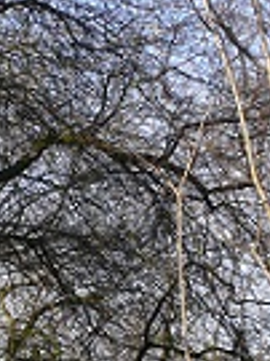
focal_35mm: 161
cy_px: 366
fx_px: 1677
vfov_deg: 12.1
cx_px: -254
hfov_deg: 8.7
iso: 100
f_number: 4.5
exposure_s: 1/200
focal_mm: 8
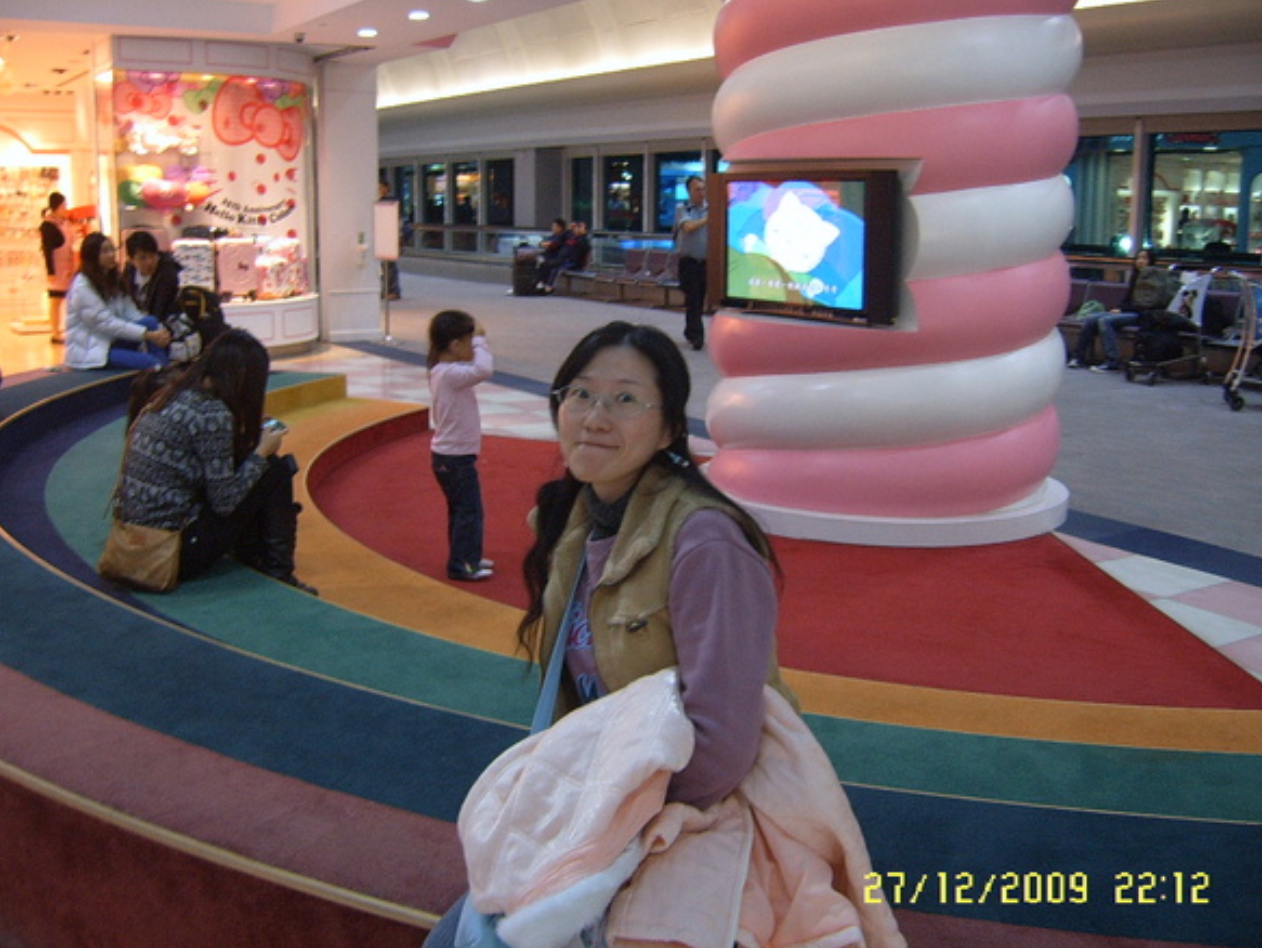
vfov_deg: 39.7
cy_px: 465
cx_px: 615
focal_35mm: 36
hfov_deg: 51.3
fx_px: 1313
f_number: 2.8
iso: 100
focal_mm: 5.8
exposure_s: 1/20
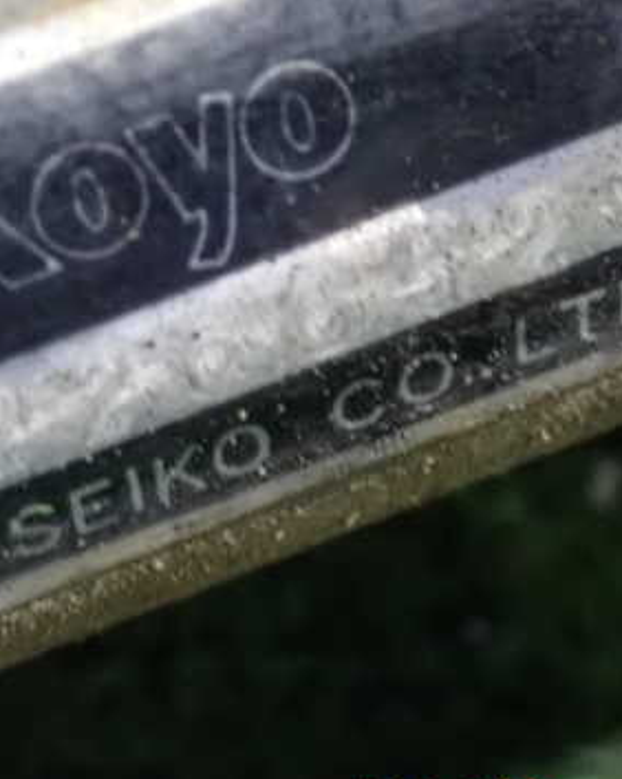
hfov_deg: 11.3
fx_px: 3132
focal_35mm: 136
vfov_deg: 14.2
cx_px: 201
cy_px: 335
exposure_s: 1/20
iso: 1600
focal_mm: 14.62
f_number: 4.3
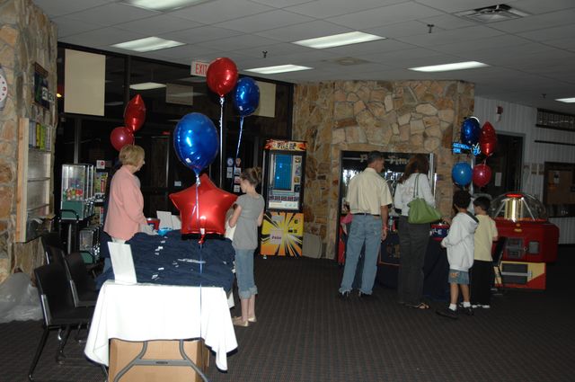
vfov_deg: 31.8
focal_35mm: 42
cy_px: 191
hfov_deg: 46.5
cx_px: 288
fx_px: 670
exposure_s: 1/125
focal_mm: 28
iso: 200
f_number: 4
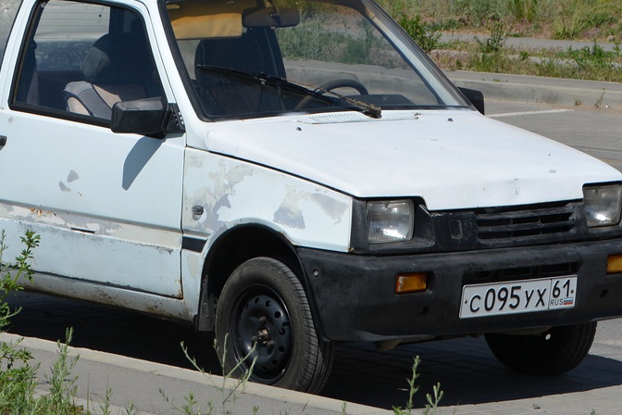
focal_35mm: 166
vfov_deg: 8.3
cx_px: 283
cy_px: 99
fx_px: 2868
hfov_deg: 12.4
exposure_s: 1/320
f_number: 9
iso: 100
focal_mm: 62
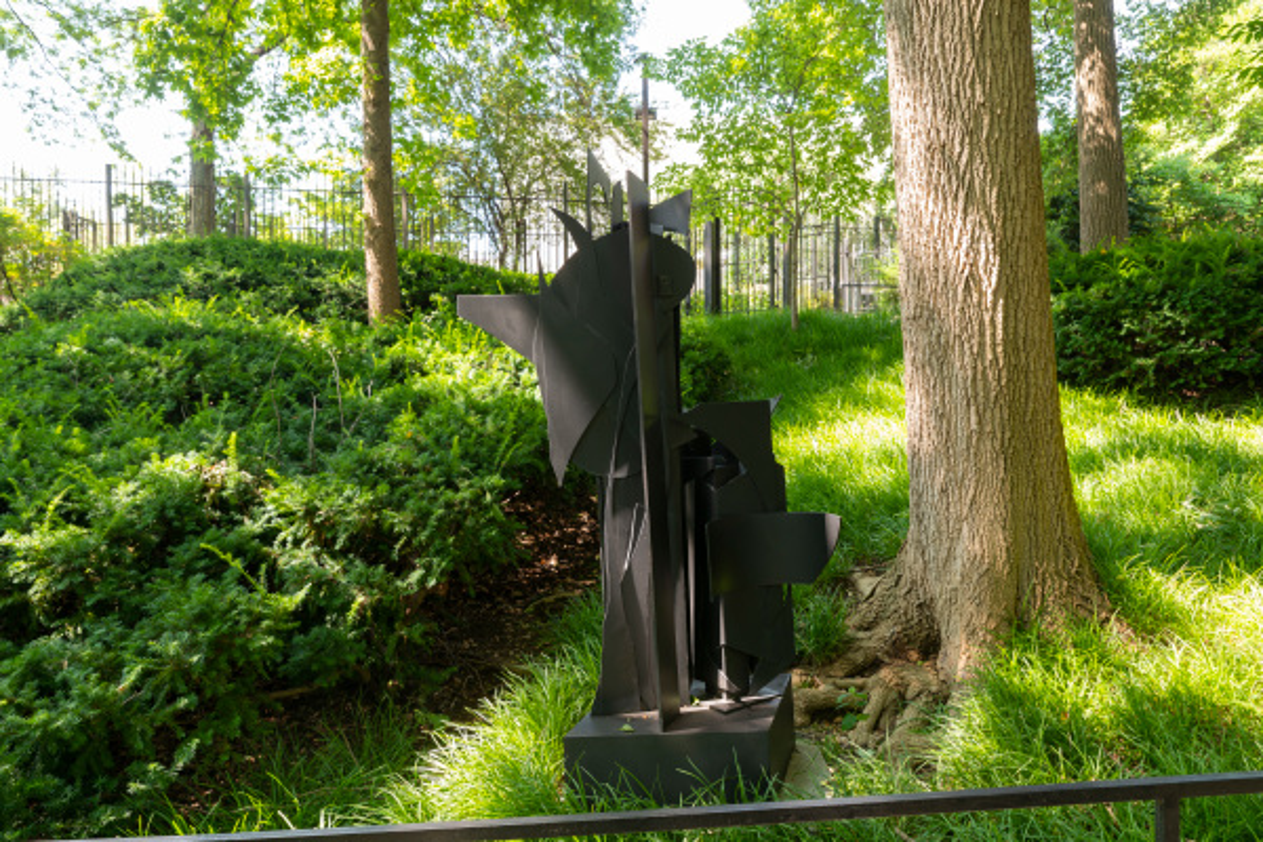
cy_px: 421
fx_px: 842
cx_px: 632
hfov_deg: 73.7
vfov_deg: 53.1
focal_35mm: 24
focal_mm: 24
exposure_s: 1/15
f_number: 8
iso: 200
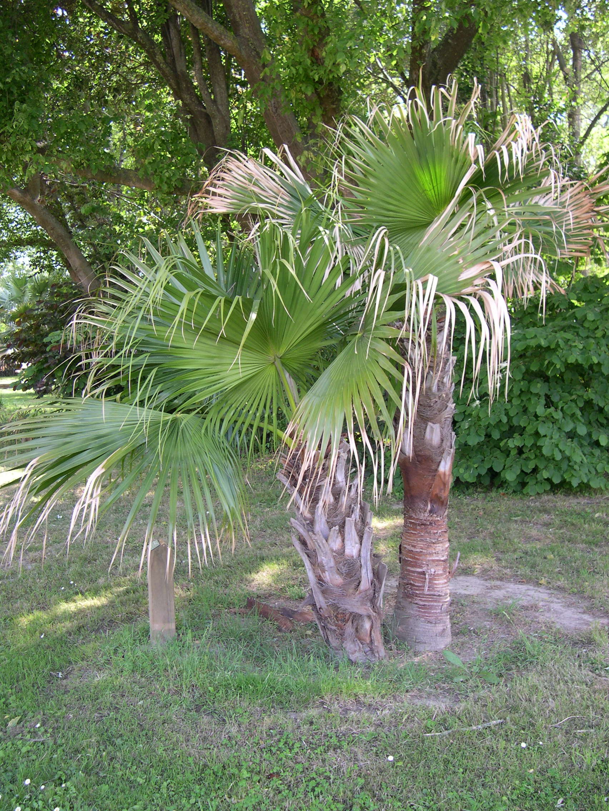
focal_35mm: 38
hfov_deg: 37.7
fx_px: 891
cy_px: 406
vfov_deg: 49.0
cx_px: 304
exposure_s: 1/86
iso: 100
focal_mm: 8
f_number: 2.8
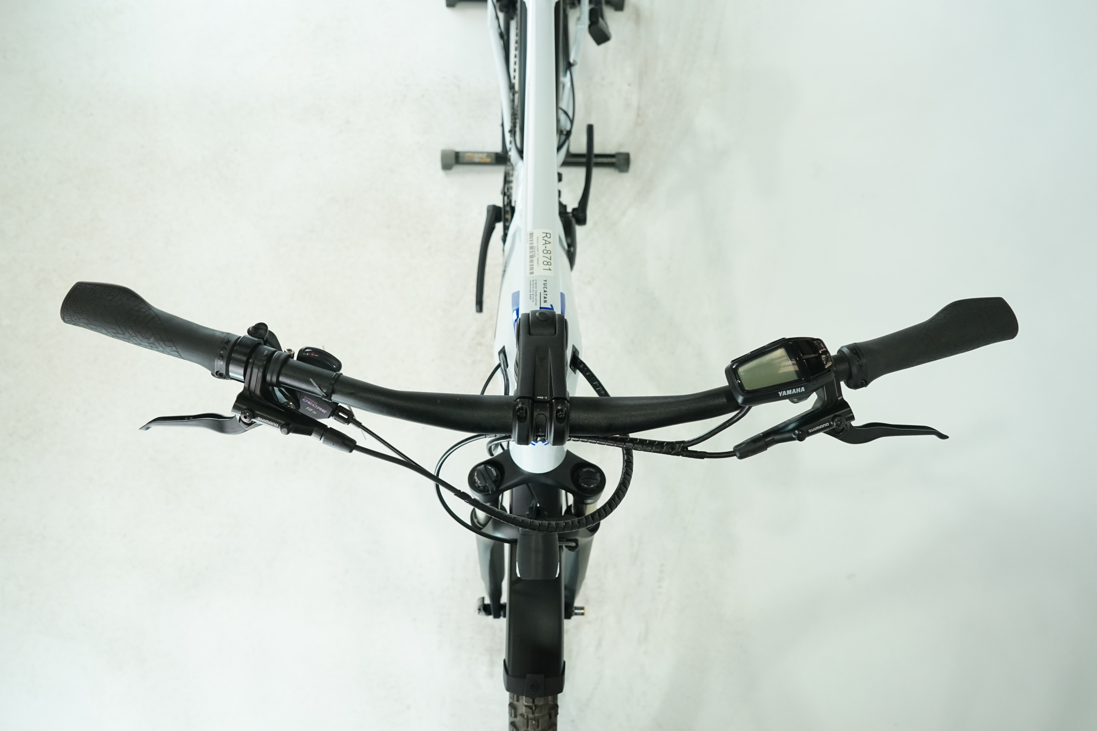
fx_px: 853
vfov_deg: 46.4
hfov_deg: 65.5
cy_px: 366
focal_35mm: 28
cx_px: 548
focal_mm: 28
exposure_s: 1/200
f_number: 5.6
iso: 1600
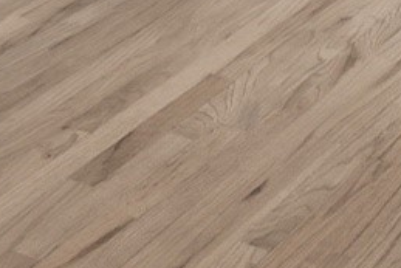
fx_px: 1226
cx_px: 531
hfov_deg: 17.4
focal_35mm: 110
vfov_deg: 9.1
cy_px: -624
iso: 250
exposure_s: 1/13
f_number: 13
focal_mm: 10
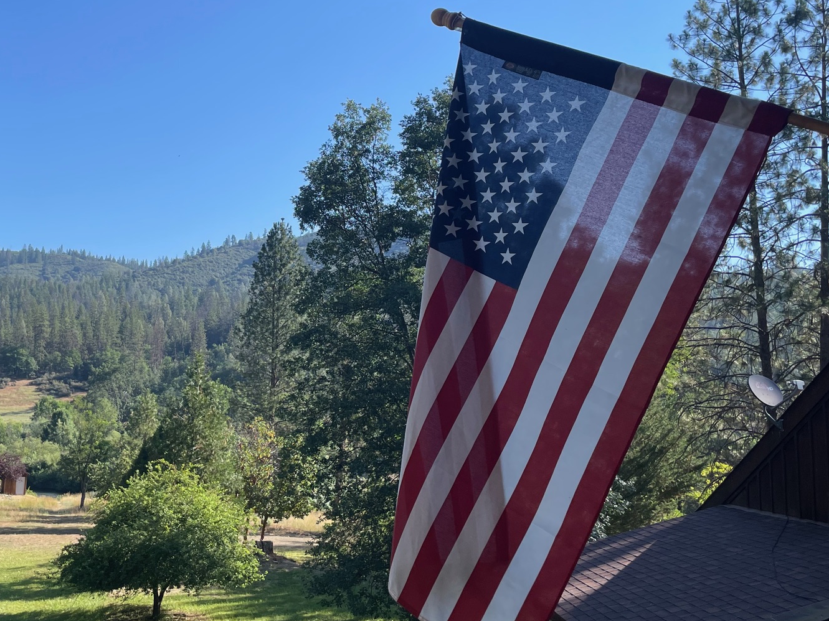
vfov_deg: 35.9
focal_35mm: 40
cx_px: 265
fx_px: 958
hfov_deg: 46.0
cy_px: 282
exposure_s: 1/2053
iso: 32
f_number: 1.6
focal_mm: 4.2
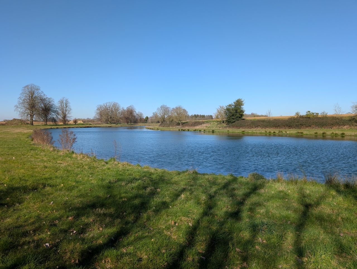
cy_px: 134
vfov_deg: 56.9
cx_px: 178
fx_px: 248
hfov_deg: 71.5
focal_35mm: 24
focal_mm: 6.9
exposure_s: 1/1031
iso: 23
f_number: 1.68
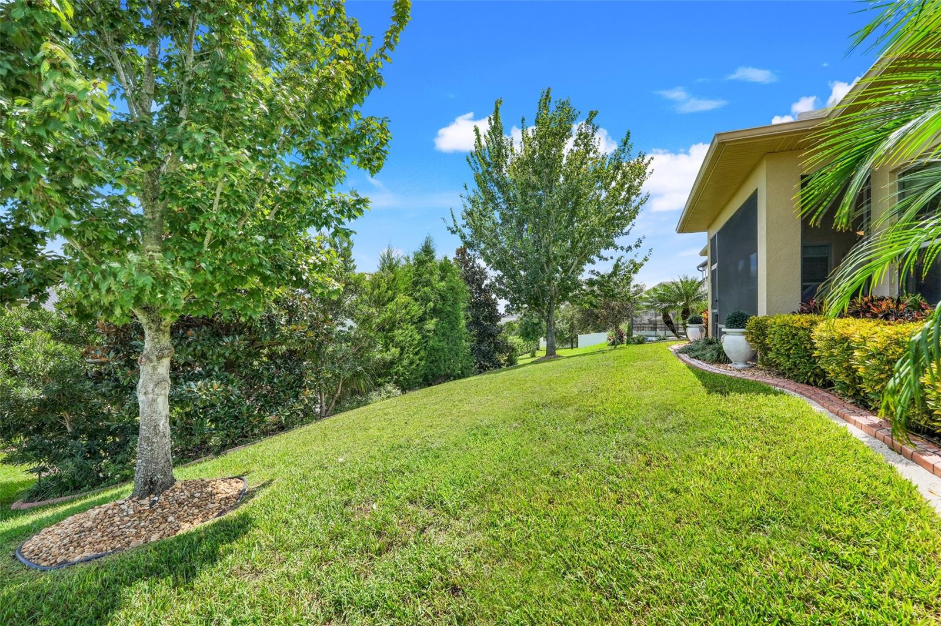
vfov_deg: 73.7
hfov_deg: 96.8
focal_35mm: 16
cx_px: 470
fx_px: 418
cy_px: 313
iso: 250
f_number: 9
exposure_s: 1/50
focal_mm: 16
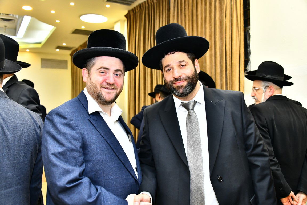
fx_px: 298
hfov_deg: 54.4
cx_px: 154
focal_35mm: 35
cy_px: 102
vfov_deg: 37.9
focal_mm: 35
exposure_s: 1/125
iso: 2500
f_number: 5.6
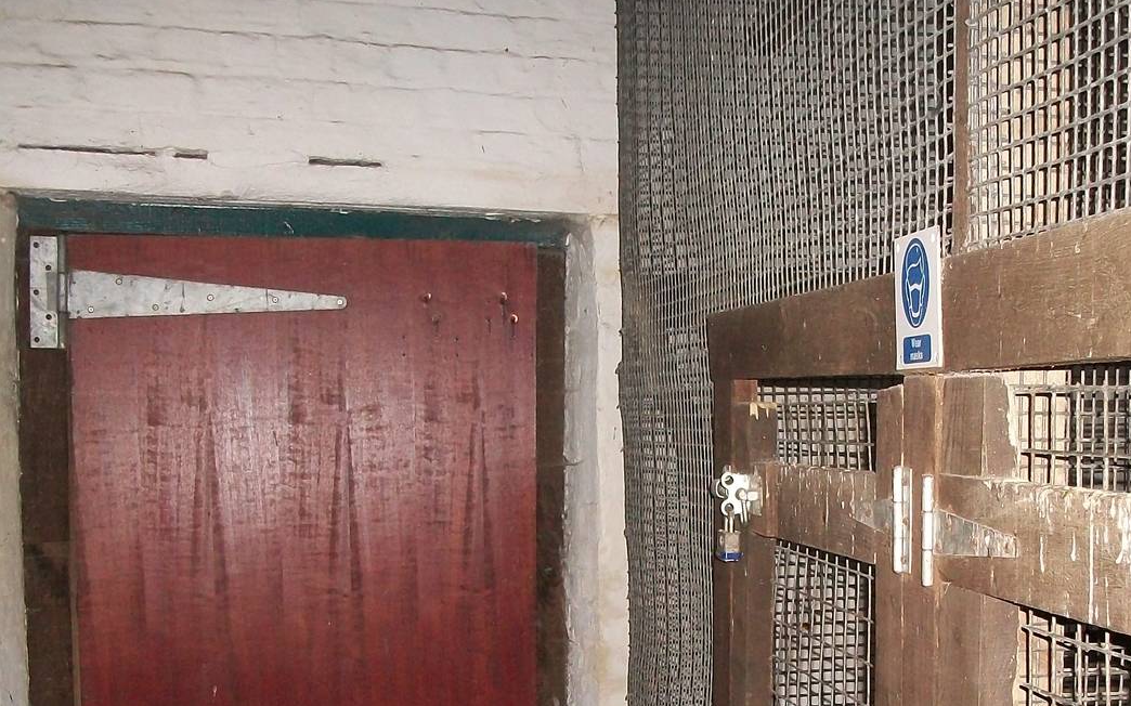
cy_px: 570
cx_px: 658
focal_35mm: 52
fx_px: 1602
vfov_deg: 24.4
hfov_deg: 38.8
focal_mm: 5.7
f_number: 2.9
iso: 240
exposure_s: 1/30
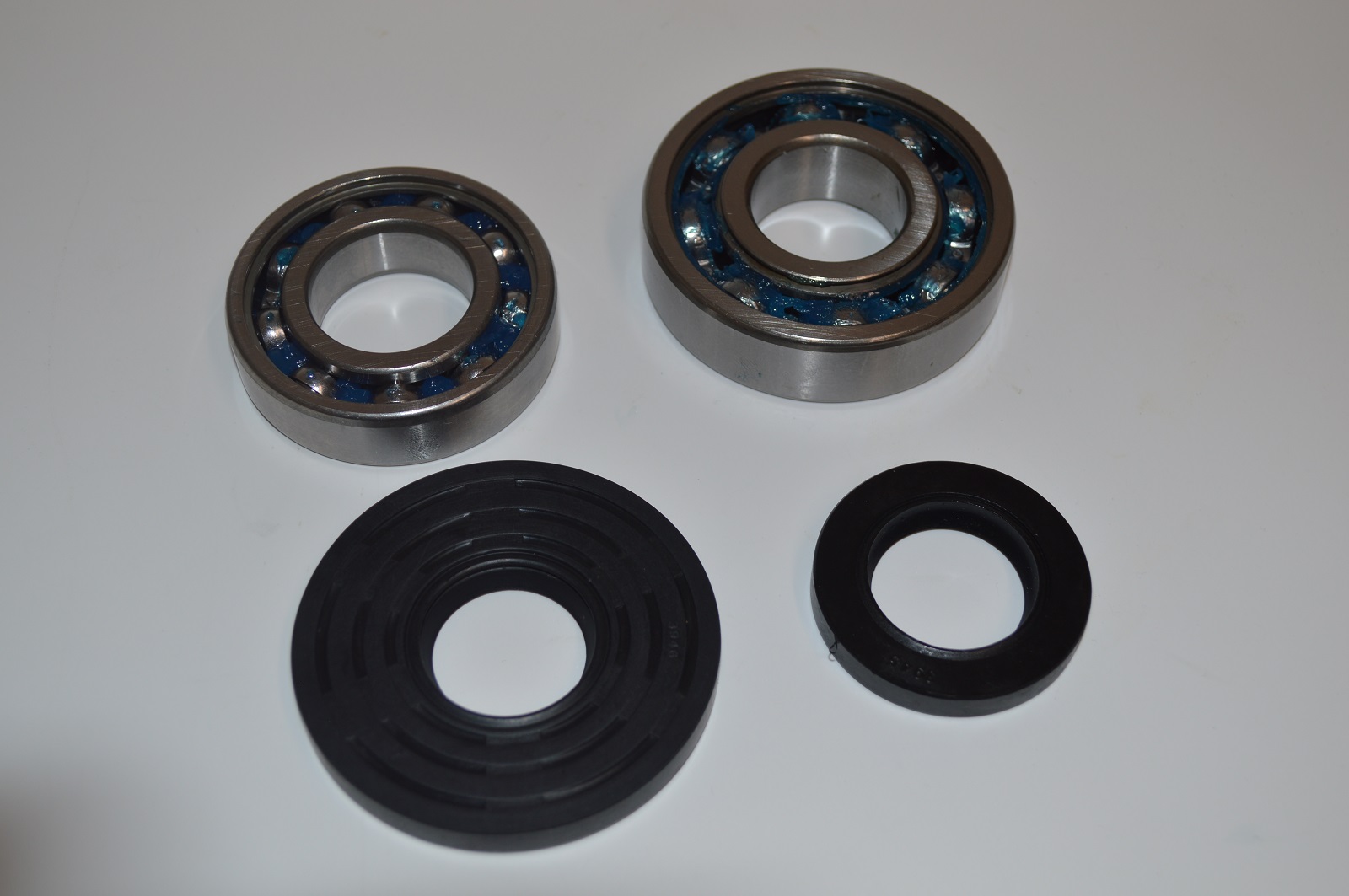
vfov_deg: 28.0
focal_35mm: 48
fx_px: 1797
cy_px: 448
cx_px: 674
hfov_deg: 41.2
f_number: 4.8
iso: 100
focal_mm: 32
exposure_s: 1/60
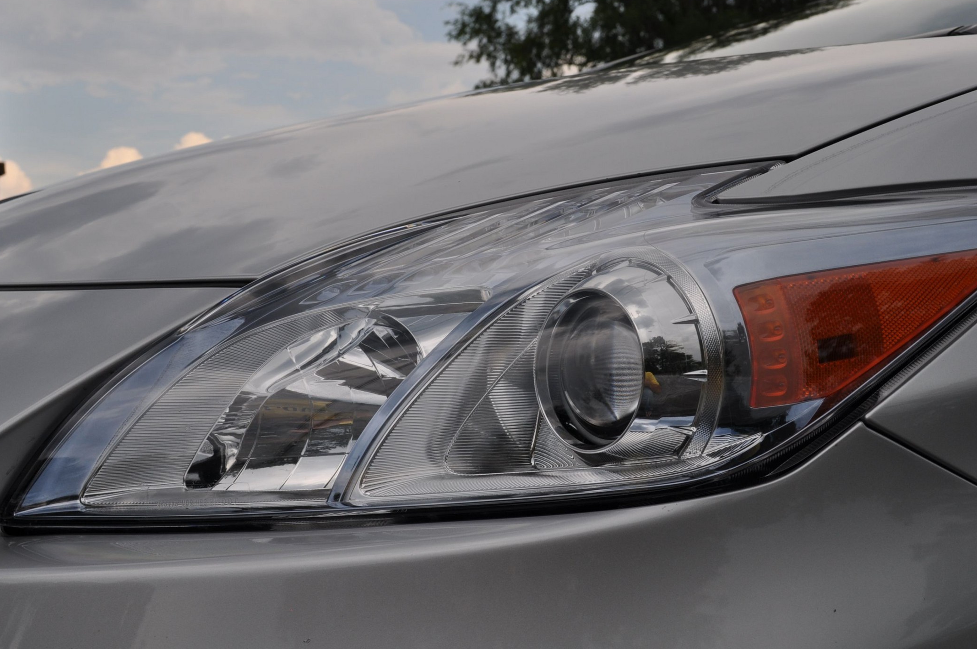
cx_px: 531
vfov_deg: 28.6
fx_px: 1274
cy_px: 354
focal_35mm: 47
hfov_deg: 41.9
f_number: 10
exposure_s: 1/250
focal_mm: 26
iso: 200
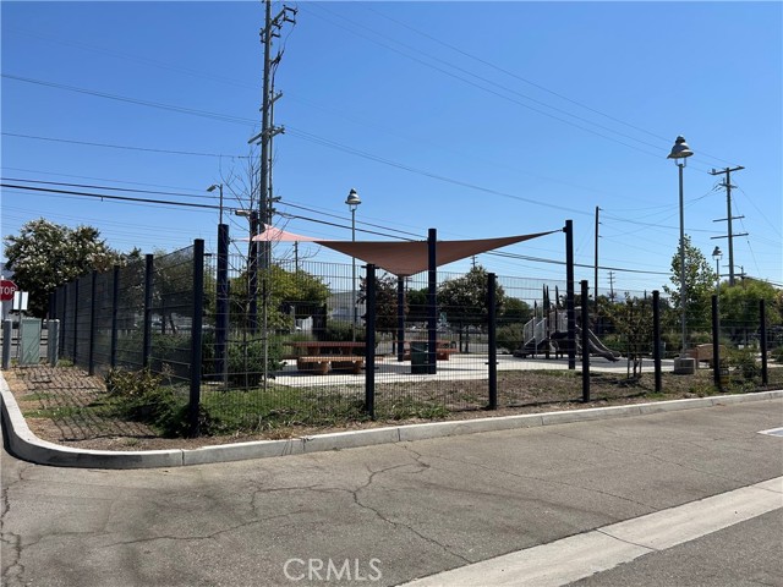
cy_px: 294
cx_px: 392
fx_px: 588
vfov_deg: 53.1
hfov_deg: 67.3
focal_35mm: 26
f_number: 1.5
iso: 50
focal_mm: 5.7
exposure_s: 1/5319
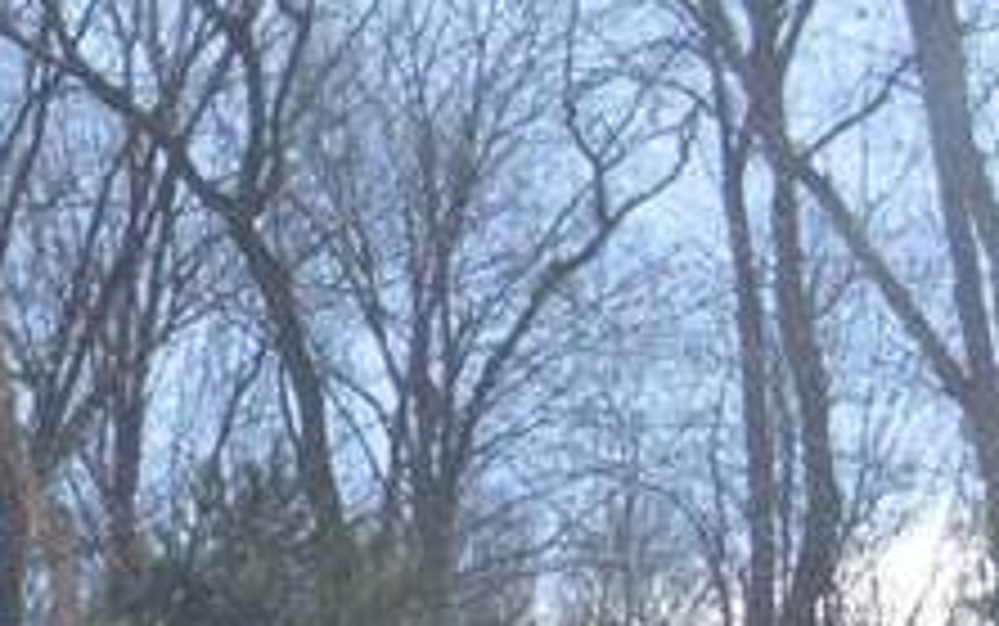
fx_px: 5528
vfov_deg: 6.2
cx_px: -1557
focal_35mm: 203
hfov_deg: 9.1
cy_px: 1556
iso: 100
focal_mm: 23
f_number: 8
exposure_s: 1/200
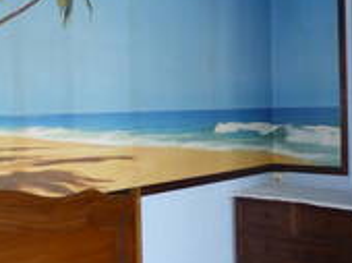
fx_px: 538
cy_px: 104
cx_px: 290
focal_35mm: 53
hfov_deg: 34.9
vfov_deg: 27.4
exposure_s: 1/60
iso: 800
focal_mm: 4.3
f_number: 3.3
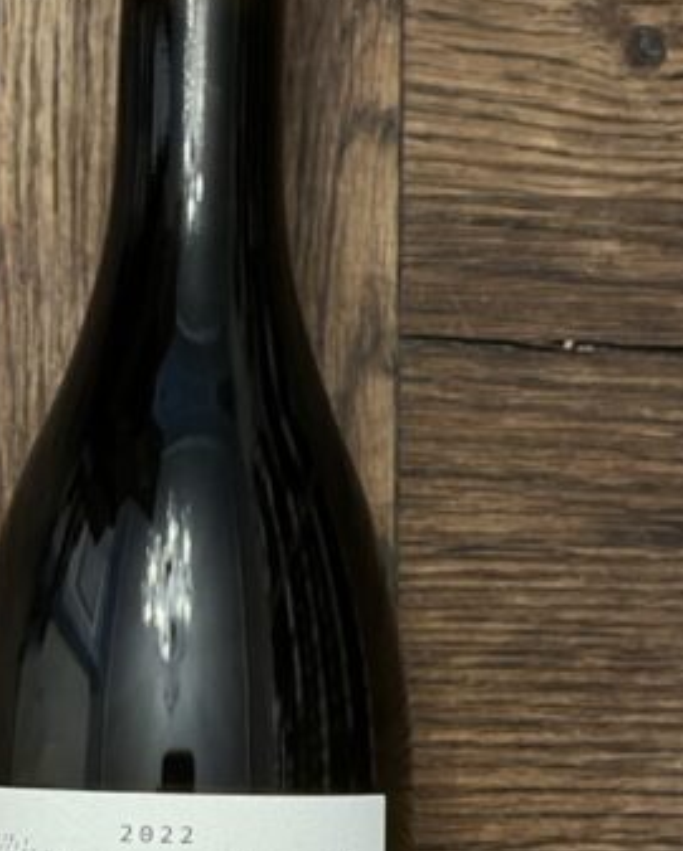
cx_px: 207
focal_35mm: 60
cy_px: 627
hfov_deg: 25.2
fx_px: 1514
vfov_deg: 30.9
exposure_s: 1/50
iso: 320
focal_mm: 5.1
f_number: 1.6
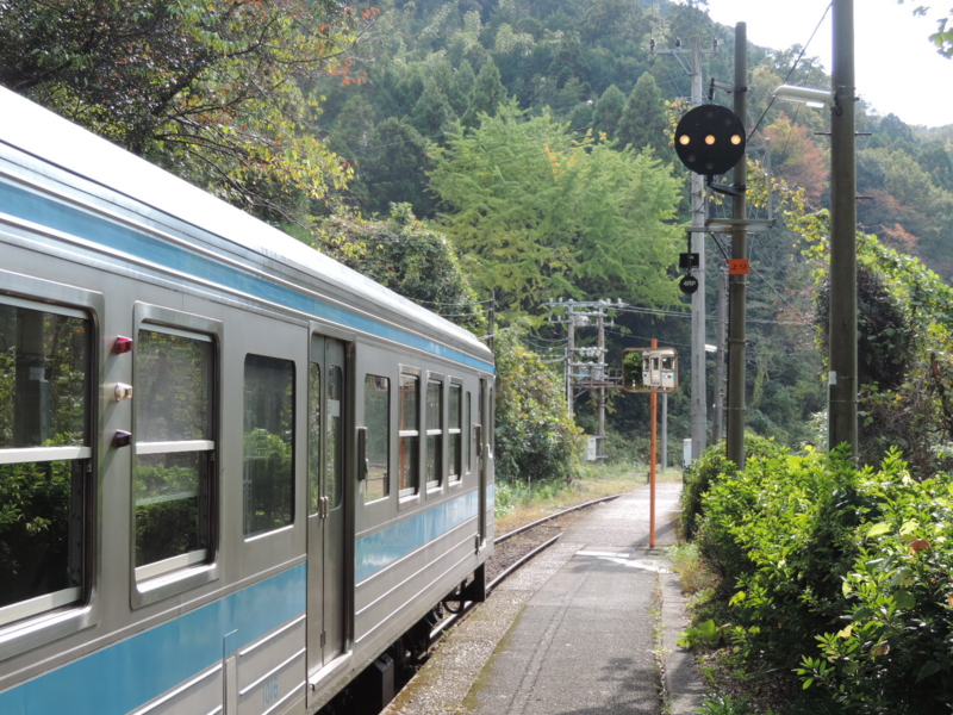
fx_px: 1652
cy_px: 358
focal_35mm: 60
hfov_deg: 32.2
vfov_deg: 24.4
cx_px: 476
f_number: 3.7
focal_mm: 10.7
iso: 80
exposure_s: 1/200
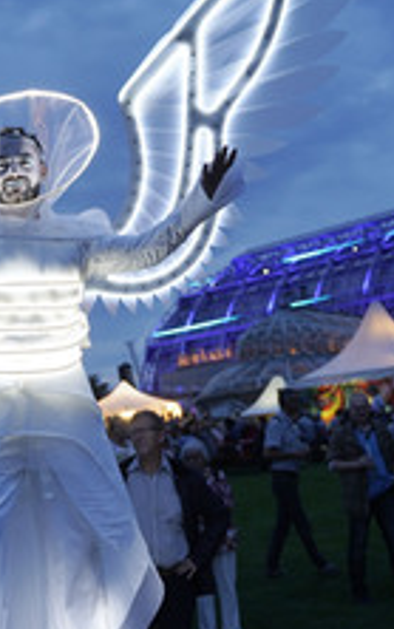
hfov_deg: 20.8
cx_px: 95
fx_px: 1064
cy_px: 252
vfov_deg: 32.9
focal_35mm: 62
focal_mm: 30
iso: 800
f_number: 2.8
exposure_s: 1/125
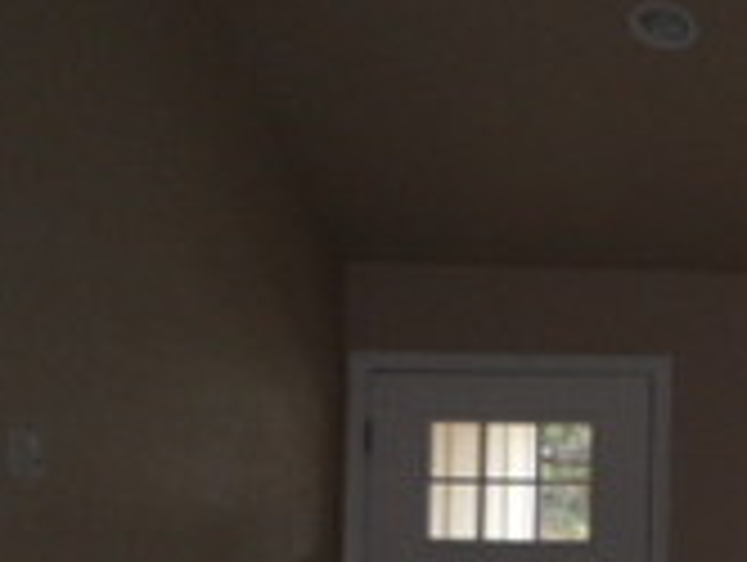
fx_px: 2248
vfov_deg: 14.0
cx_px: 1264
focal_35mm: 104
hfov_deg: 16.4
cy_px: 566
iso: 120
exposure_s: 1/90
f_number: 3.5
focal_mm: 4.9
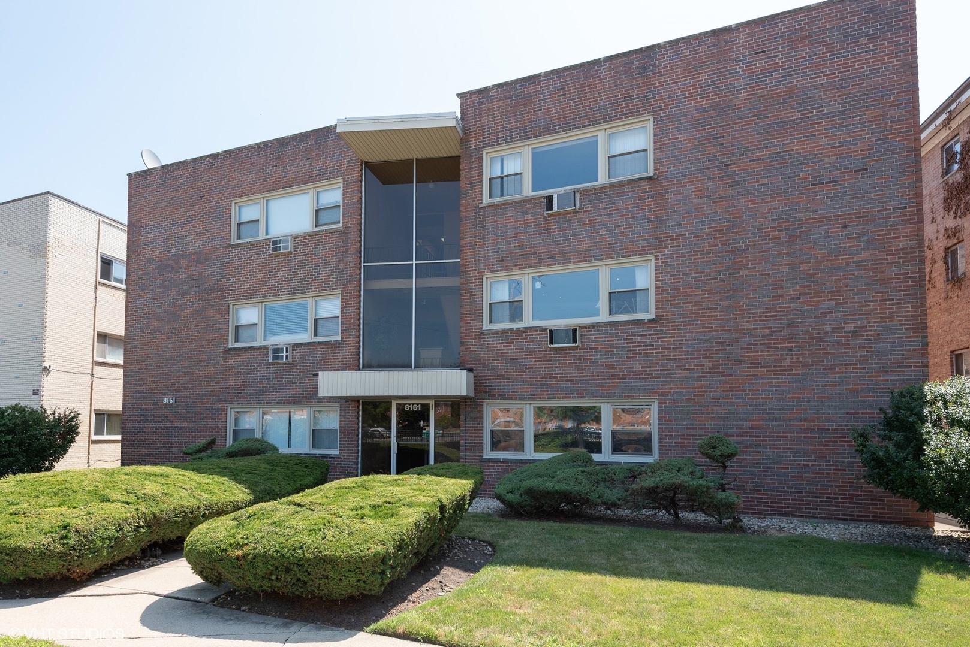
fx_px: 593
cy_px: 324
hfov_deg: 78.6
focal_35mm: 22
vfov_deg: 57.3
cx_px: 485
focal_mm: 22
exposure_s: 1/200
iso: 200
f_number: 9
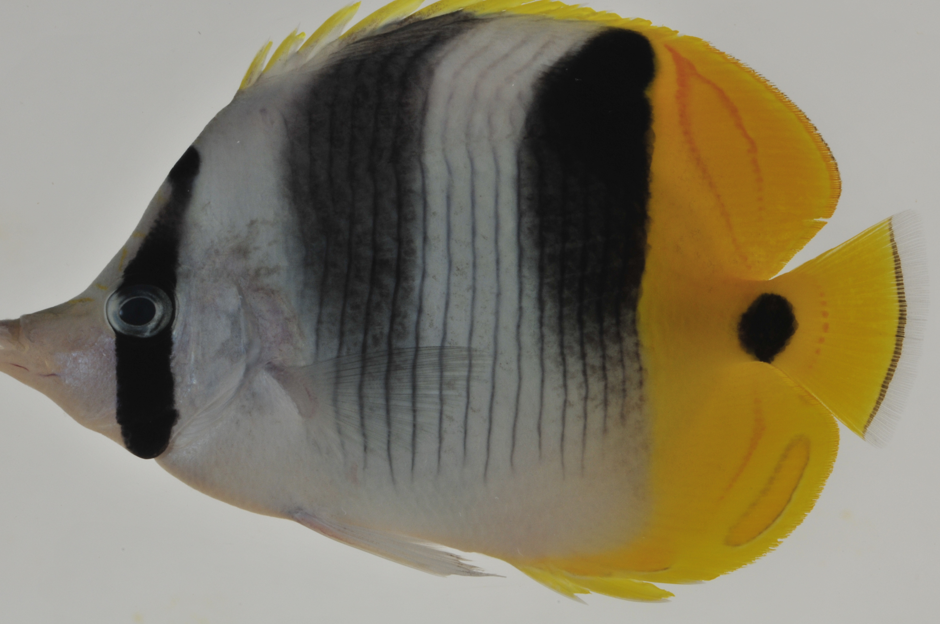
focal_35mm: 177
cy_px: 294
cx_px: 470
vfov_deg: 7.8
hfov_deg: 11.7
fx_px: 4605
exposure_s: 1/60
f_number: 36
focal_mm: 105
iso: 200
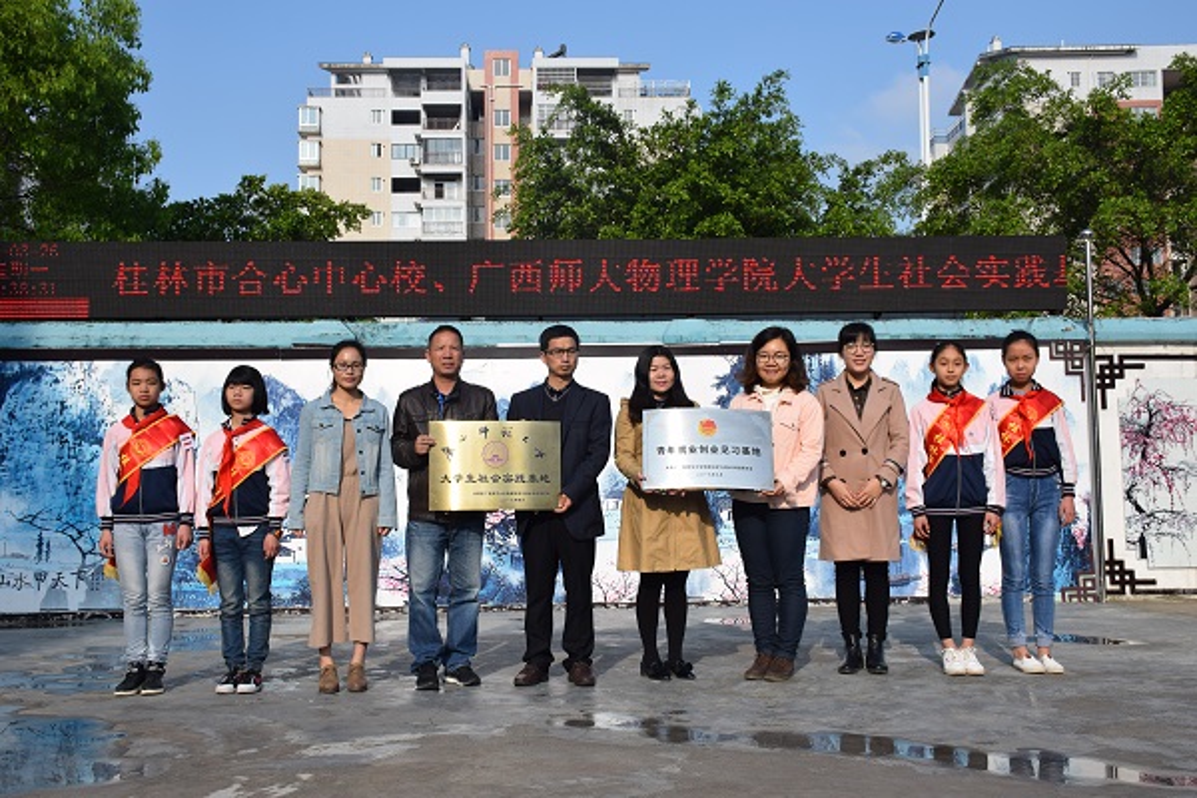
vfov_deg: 36.9
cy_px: 399
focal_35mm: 36
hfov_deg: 53.1
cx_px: 598
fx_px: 1197
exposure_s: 1/400
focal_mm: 24
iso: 200
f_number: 10
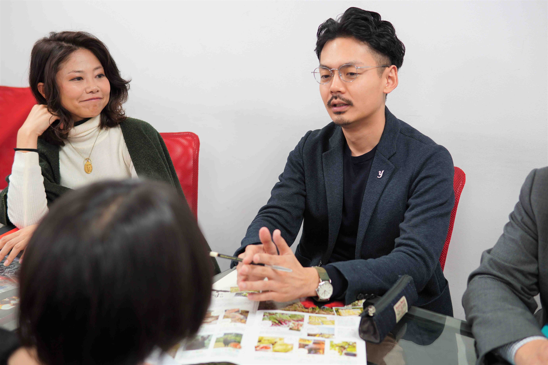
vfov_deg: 29.9
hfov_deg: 43.6
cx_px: 274
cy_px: 182
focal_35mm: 45
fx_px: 685
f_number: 2.2
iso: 200
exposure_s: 1/60
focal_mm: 30
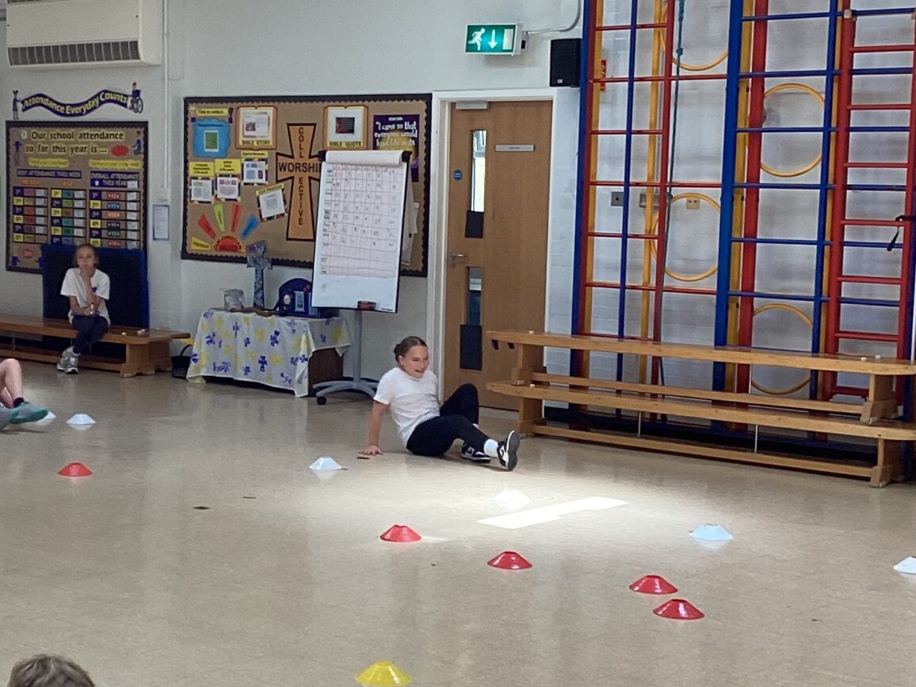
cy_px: 399
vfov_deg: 21.3
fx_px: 1826
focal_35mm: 69
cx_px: 190
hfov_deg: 27.6
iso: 50
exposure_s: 1/100
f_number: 2.4
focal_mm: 3.3
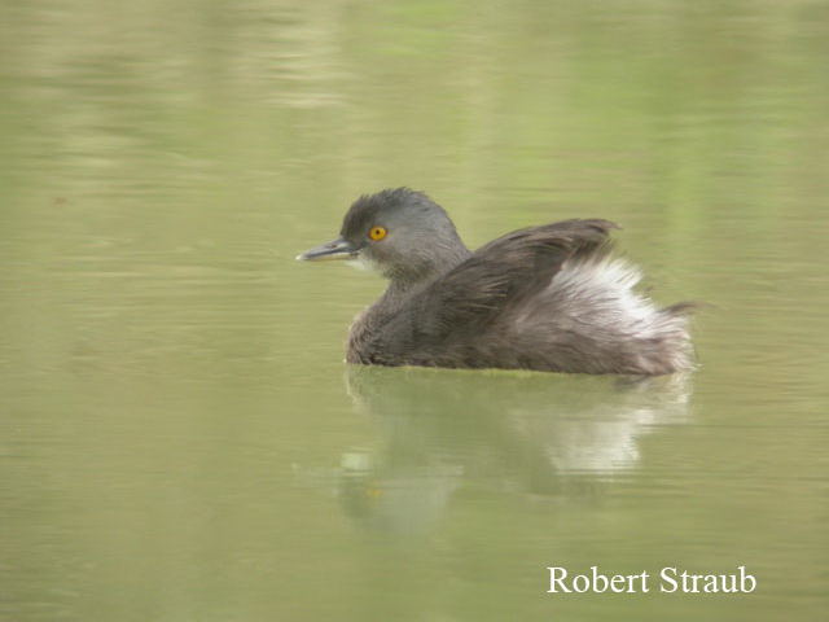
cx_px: 414
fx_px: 2874
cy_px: 311
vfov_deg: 12.3
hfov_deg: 16.4
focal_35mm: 120
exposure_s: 1/50.1
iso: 100
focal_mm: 24.9
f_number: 4.4
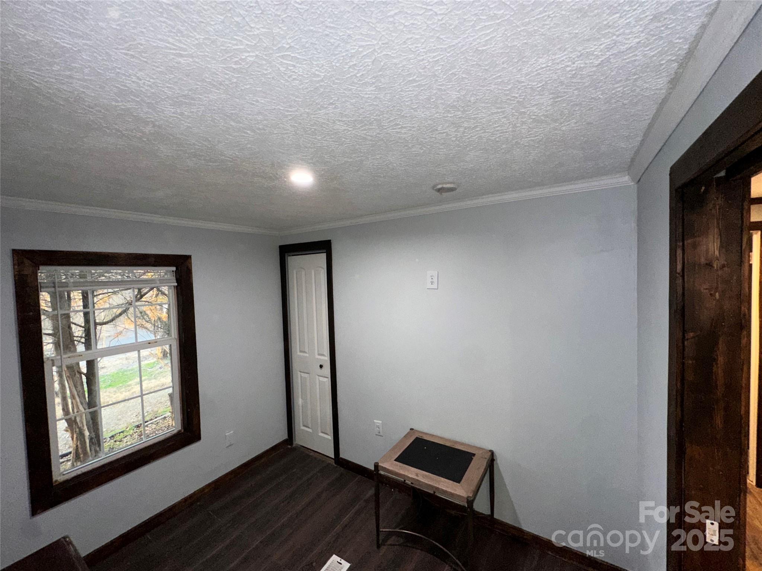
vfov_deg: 85.7
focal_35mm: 14
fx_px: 308
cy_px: 286
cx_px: 381
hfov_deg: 102.1
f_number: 2.2
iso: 160
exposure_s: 1/60
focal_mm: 2.22
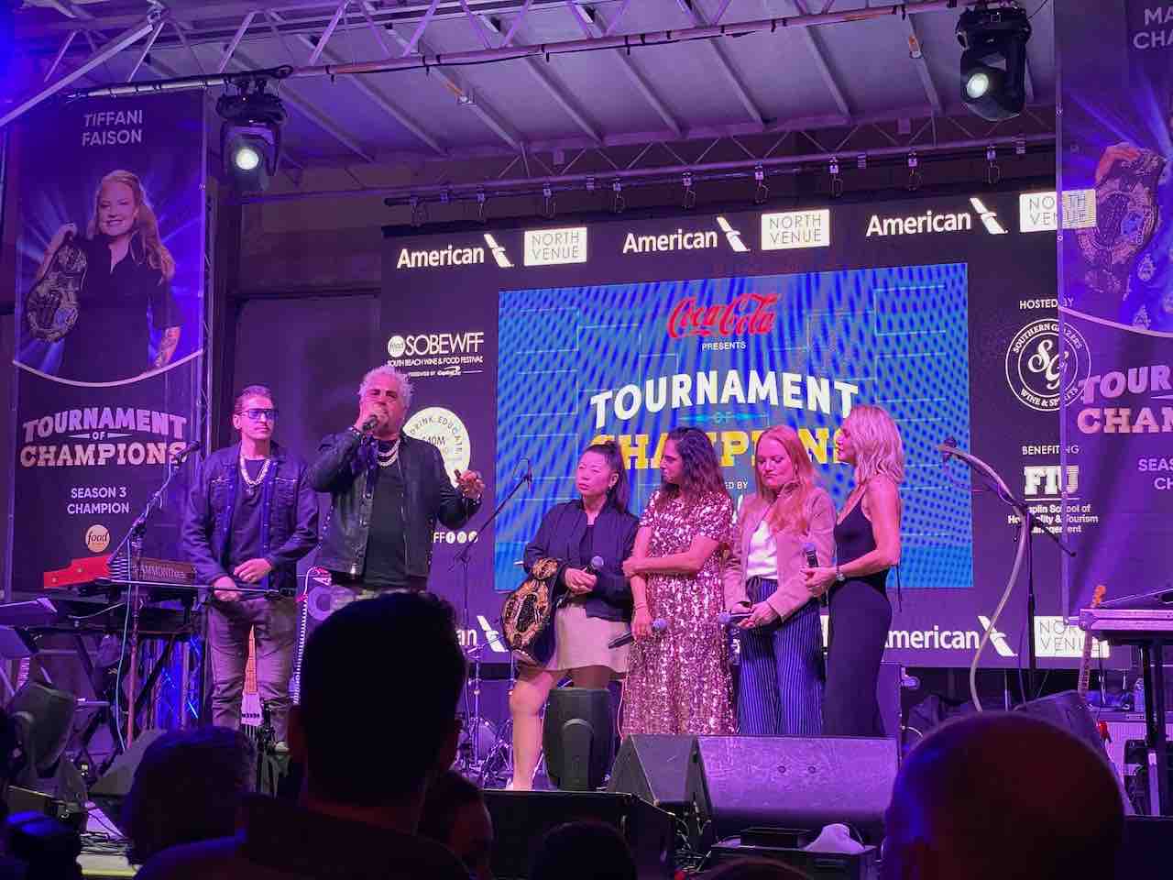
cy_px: 440
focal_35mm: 52
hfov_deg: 36.8
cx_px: 586
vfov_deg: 28.0
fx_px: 1762
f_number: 2
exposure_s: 1/60
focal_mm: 6
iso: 160
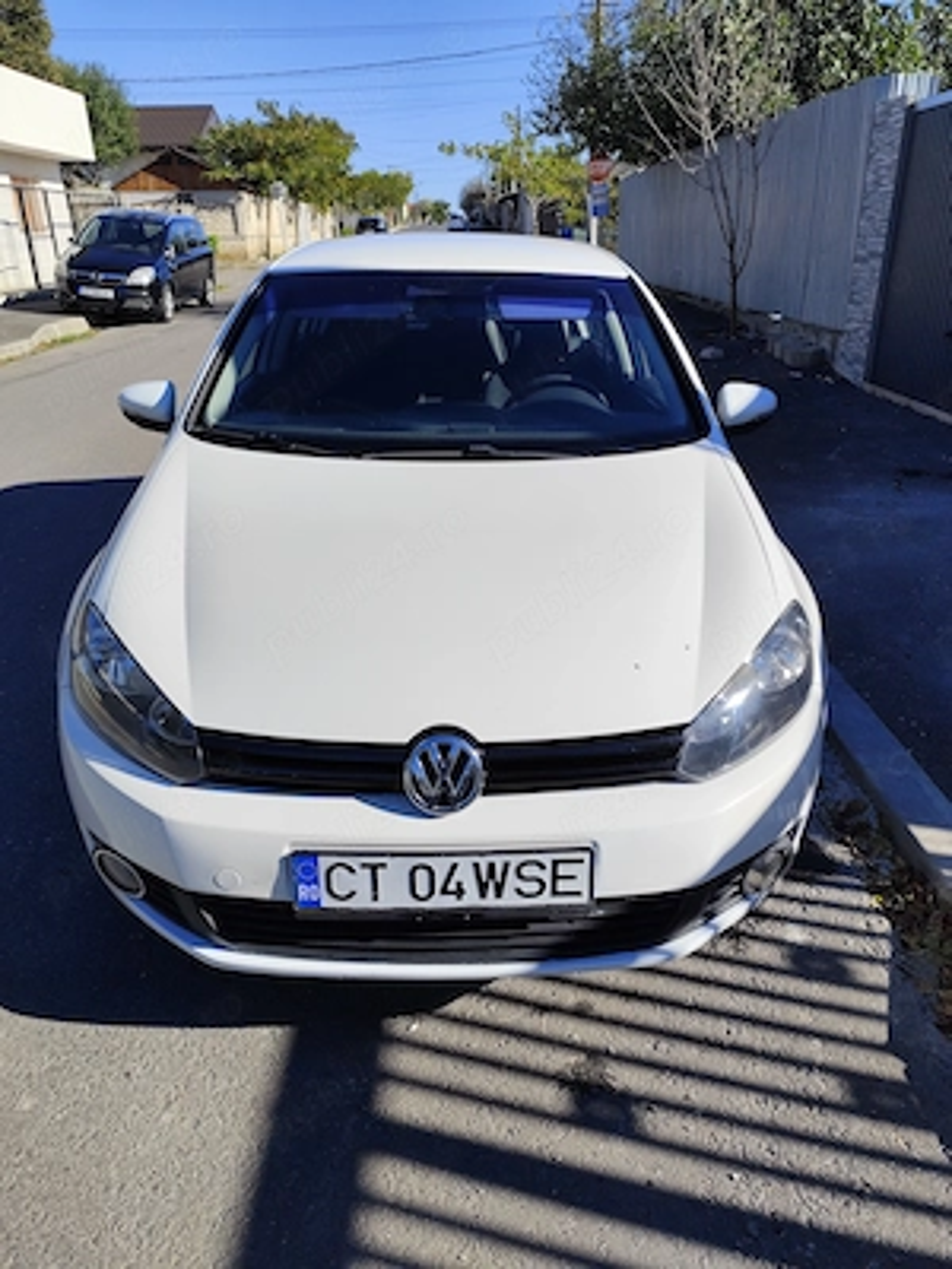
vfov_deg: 73.9
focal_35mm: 23
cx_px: 476
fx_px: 843
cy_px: 634
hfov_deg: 58.9
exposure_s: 1/1530
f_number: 1.65
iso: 50
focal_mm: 6.19
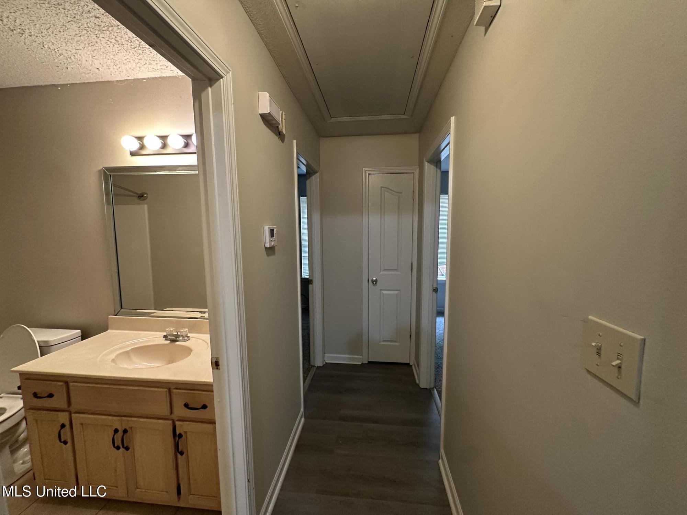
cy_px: 258
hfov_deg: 102.1
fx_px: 278
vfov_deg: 85.7
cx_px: 344
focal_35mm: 14
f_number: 2.2
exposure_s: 1/60
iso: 320
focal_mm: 2.22
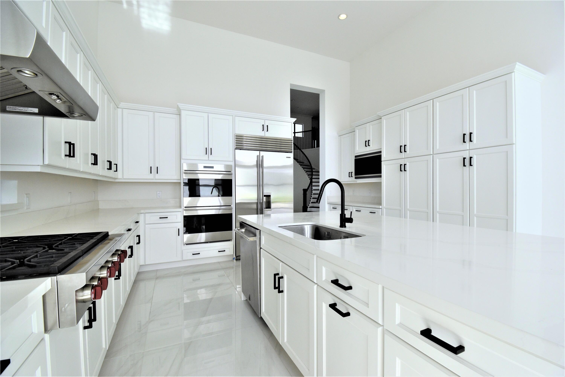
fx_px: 235
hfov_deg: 100.4
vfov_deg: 77.3
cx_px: 282
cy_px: 188
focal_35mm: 15
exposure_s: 1/250
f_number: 8
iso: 400
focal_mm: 10
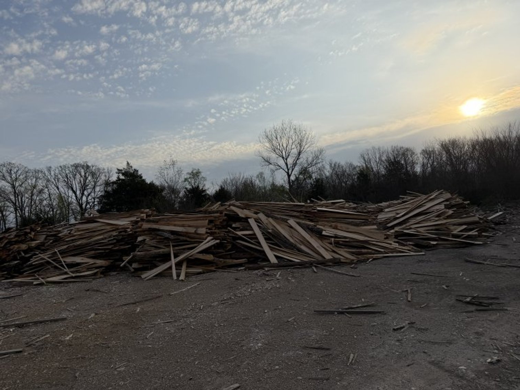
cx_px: 260
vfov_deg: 56.8
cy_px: 195
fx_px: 361
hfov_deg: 71.6
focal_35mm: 24
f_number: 1.78
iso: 80
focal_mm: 6.76
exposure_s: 1/8130
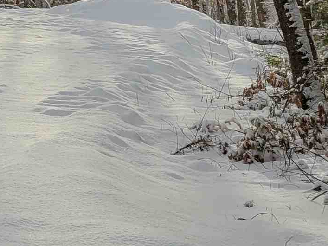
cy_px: -91
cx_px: -373
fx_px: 1071
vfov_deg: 12.6
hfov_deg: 14.0
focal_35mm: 113
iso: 40
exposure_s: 1/1785
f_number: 1.8
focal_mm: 5.4
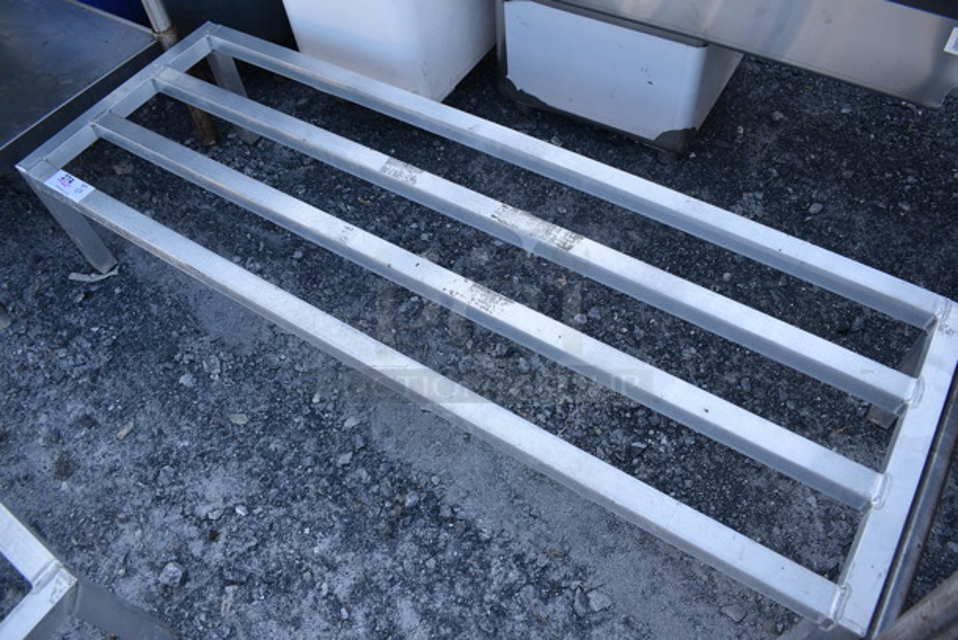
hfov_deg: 67.3
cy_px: 320
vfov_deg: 48.0
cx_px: 479
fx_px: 719
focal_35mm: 27
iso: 200
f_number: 6.3
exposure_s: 1/160
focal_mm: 18
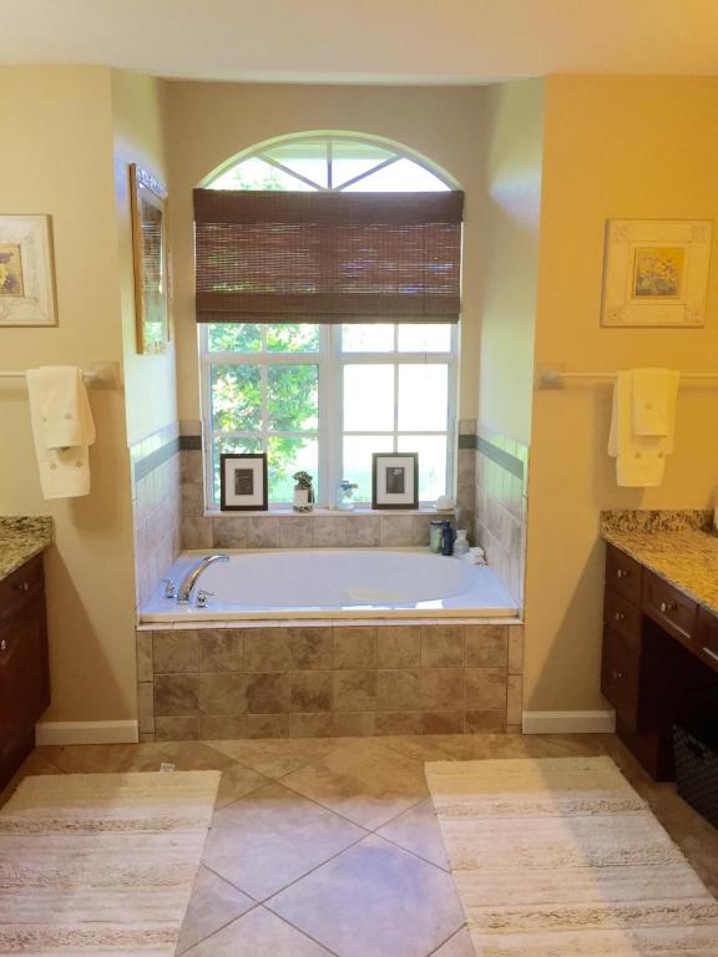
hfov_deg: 48.2
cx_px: 359
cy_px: 478
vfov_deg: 61.7
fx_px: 802
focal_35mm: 29
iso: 40
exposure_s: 1/40
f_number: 2.2
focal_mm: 4.15
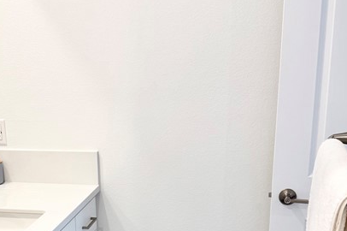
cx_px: 99
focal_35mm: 63
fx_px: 607
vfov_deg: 20.7
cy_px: 244
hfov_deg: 31.5
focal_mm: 6.76
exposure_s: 1/120
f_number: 1.78
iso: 125
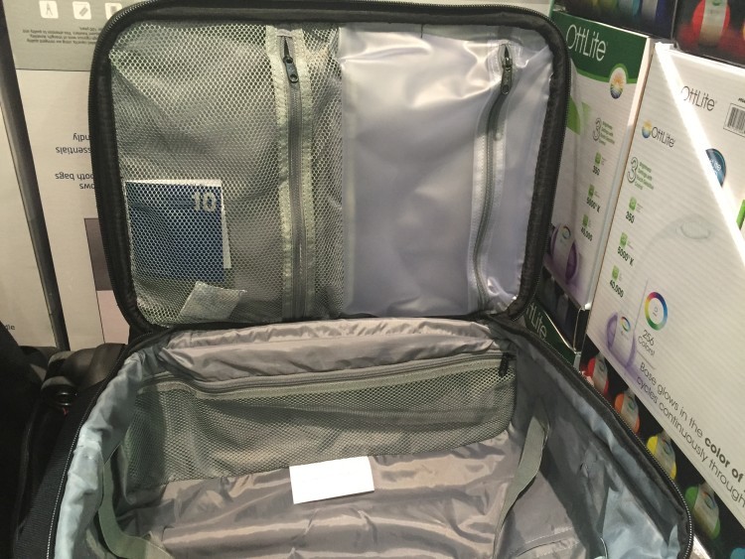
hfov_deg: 61.6
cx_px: 372
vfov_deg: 48.3
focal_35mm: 29
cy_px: 280
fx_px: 624
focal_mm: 4.15
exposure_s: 1/30
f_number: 2.2
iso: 200
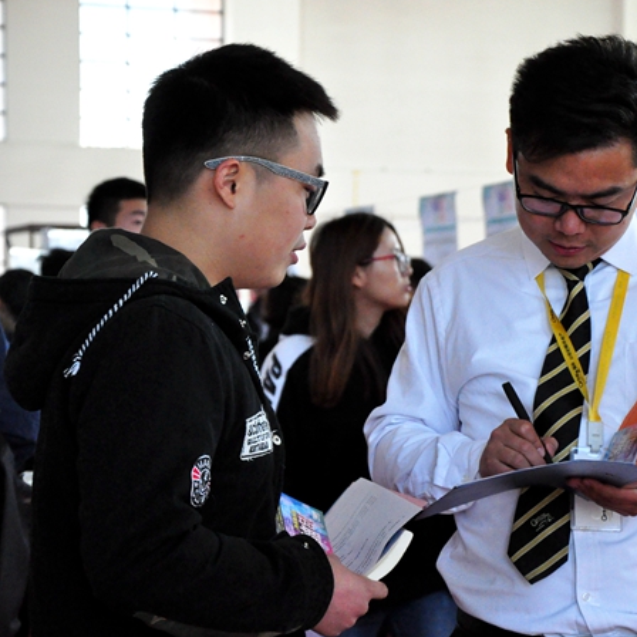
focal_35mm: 112
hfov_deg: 15.5
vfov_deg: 15.6
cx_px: 435
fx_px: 2332
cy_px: 320
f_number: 5
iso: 2500
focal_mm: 58
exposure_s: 1/100
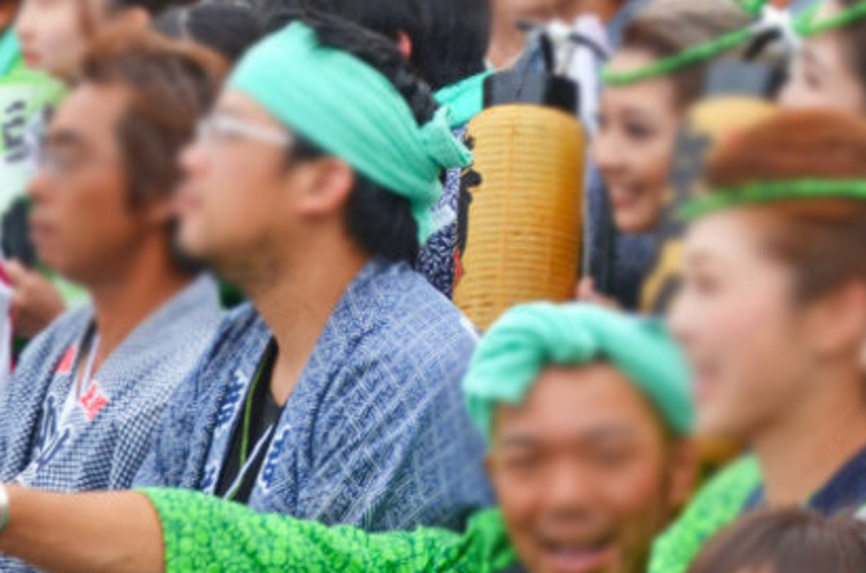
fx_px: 5256
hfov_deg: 9.4
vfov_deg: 6.2
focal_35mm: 219
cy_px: -193
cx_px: 678
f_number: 5.6
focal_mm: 50
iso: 400
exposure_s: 1/125
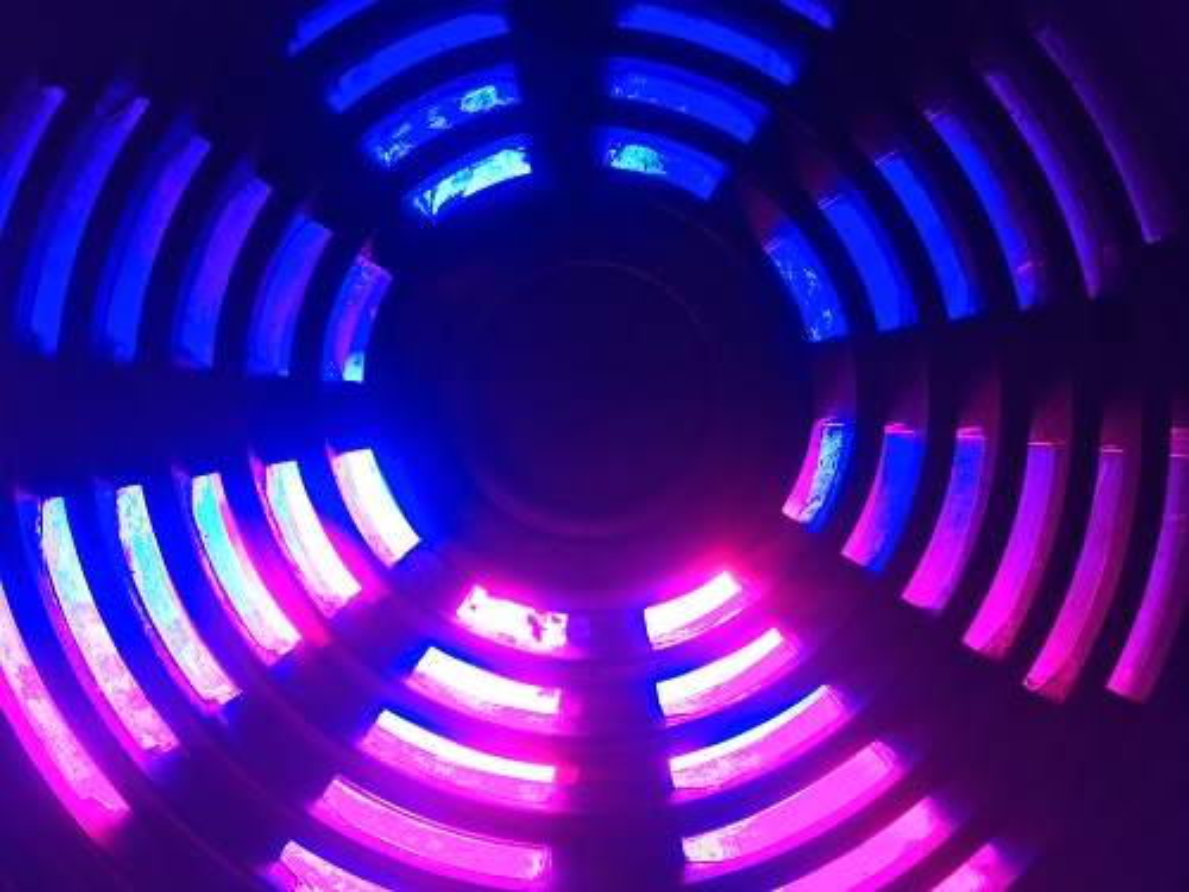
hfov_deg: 61.7
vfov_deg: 48.2
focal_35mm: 29
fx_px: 996
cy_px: 446
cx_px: 594
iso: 32
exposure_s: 1/100
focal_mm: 4.15
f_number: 2.2
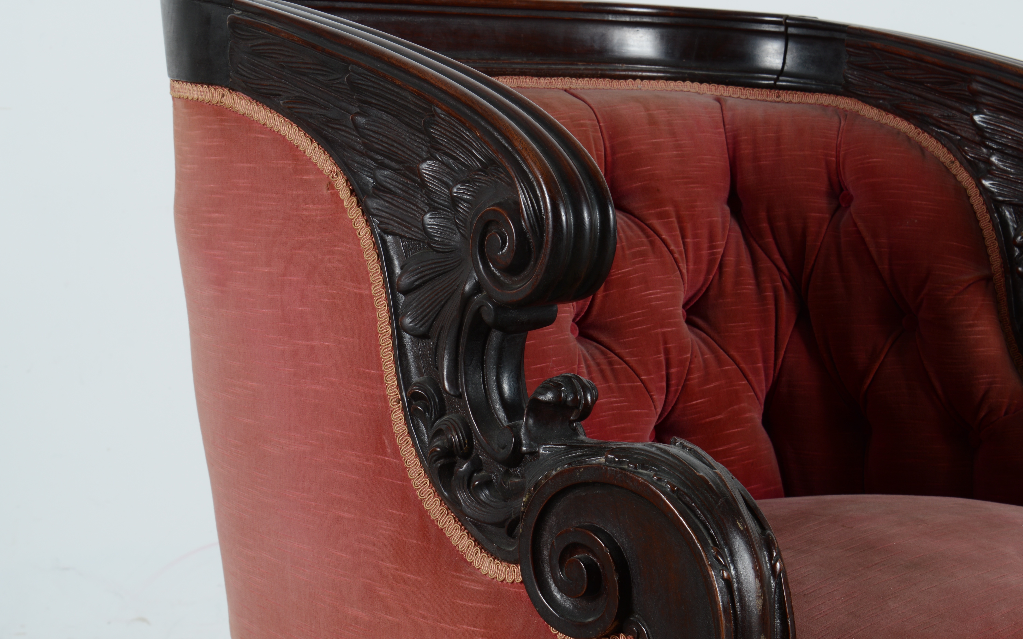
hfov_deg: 26.8
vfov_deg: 16.9
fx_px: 2147
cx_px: 511
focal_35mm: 77
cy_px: 309
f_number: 14
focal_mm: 50
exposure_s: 1/125
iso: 100
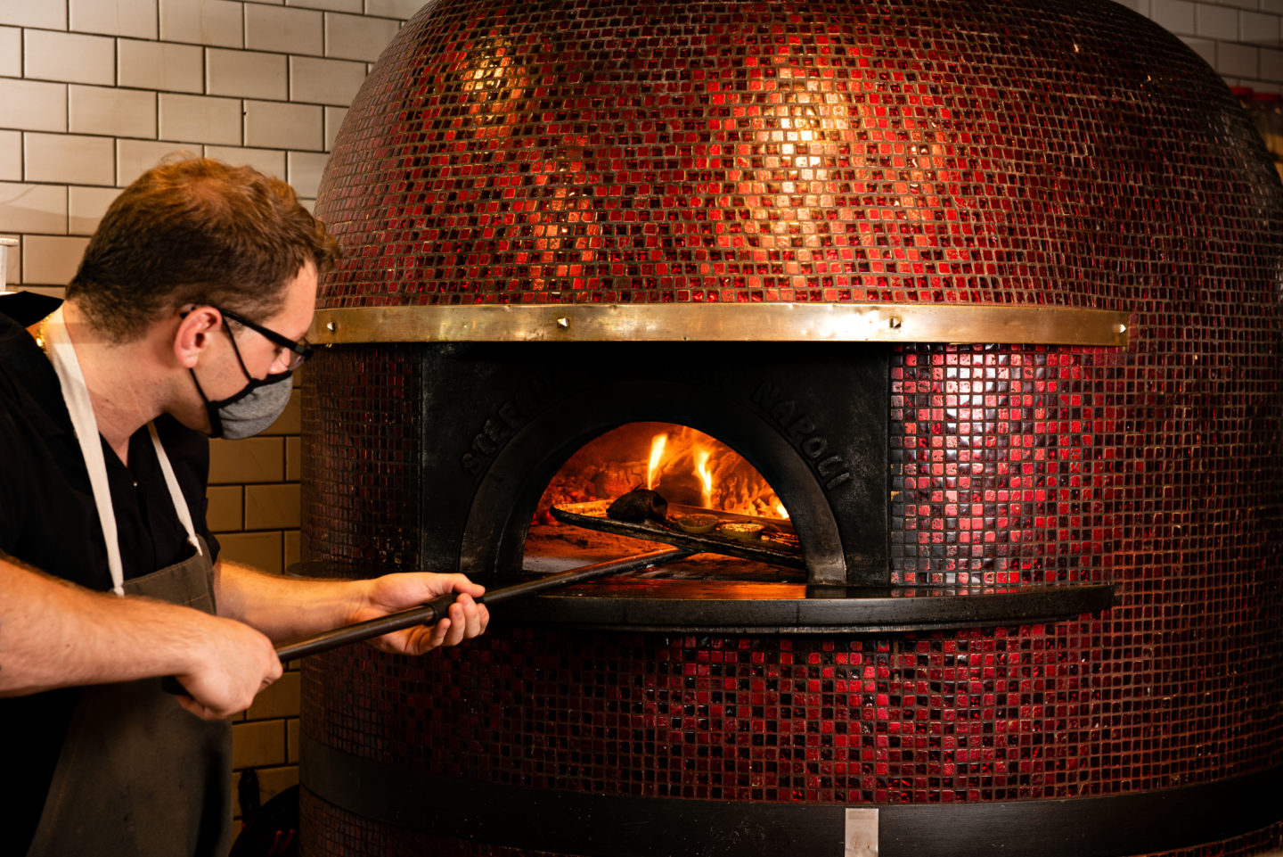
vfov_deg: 19.5
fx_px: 2495
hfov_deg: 28.8
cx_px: 642
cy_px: 428
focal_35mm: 70
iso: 400
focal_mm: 70
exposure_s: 1/8
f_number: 6.3
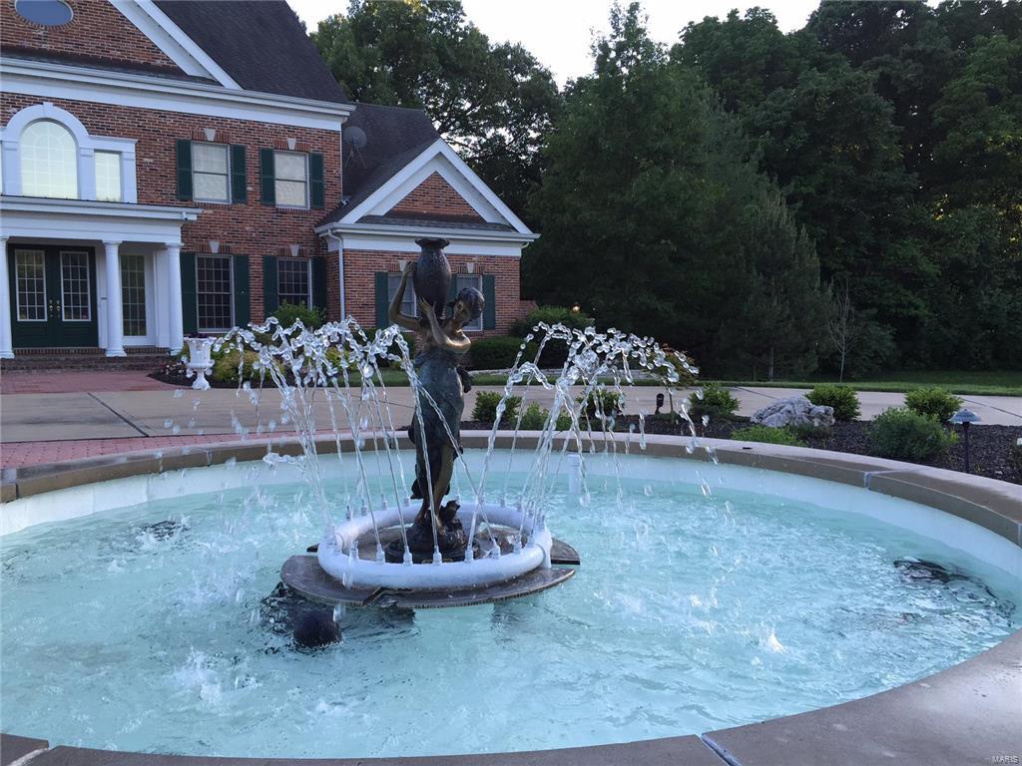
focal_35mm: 29
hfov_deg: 61.7
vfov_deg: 48.2
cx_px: 511
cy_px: 383
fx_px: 856
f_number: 2.2
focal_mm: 4.15
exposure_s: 1/177
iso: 32
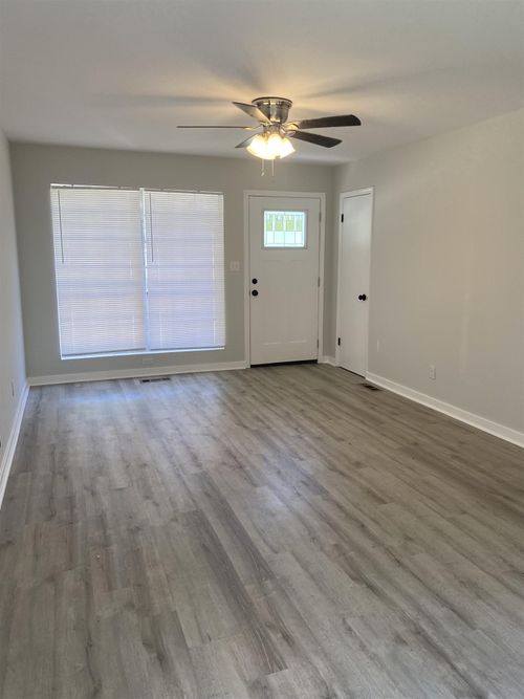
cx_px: 262
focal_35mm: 26
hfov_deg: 53.0
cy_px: 350
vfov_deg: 67.3
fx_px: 525
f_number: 1.8
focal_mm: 4.25
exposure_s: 1/122
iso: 80
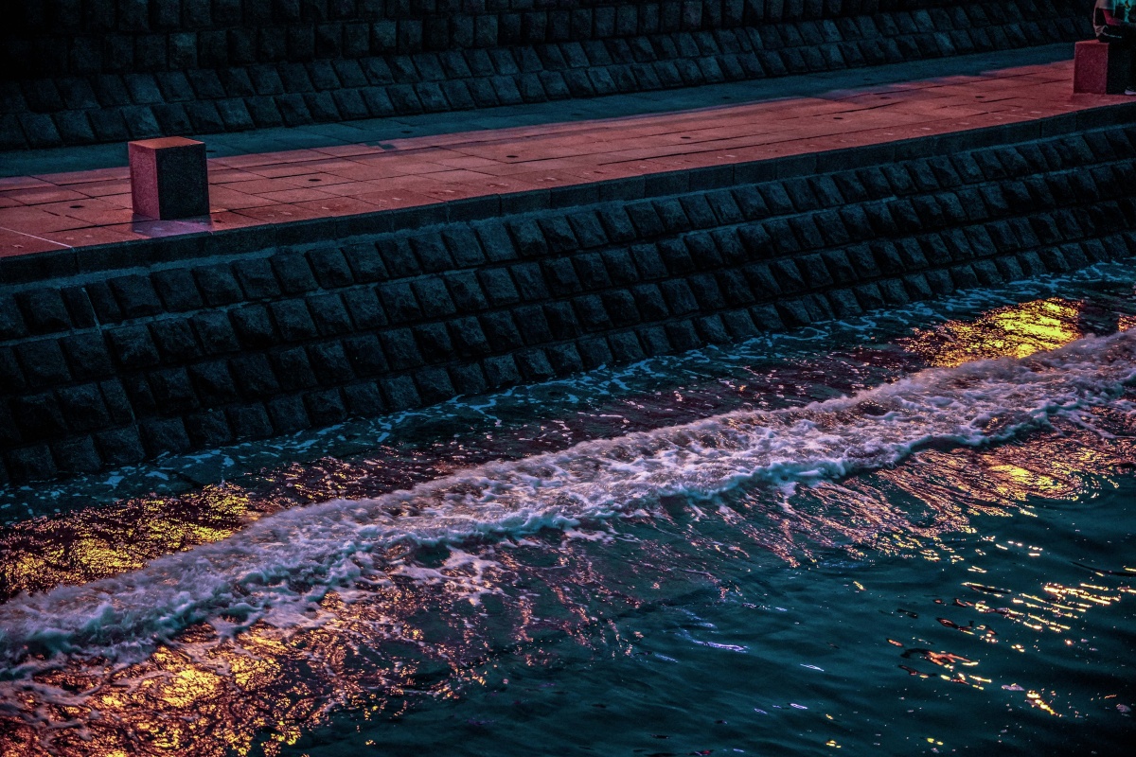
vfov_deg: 19.5
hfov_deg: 28.8
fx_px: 2209
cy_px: 378
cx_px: 568
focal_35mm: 70
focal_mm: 70
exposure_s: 1/30
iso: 12800
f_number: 2.8
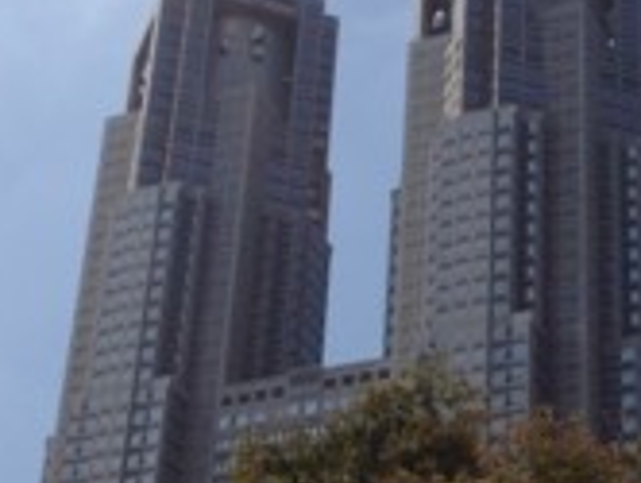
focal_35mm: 95
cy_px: 259
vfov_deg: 15.6
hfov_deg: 20.6
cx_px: 348
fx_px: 1762
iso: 50
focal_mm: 4.28
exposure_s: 1/3067
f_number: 2.4
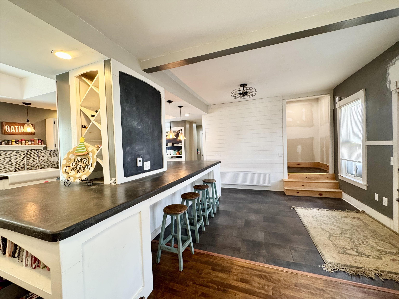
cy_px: 150
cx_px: 200
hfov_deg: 102.1
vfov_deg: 85.7
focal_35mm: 14
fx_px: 161
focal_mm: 2.22
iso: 200
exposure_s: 1/60
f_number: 2.2
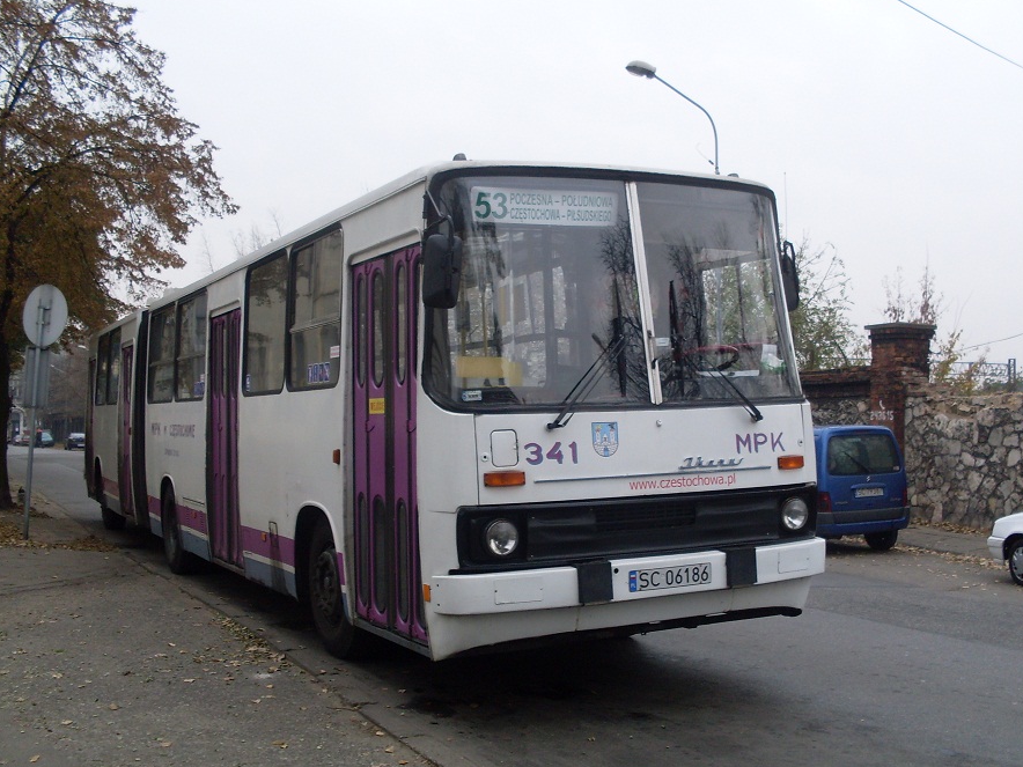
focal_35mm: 43
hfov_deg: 43.8
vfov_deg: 33.6
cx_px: 540
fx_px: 1271
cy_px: 407
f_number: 2.8
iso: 80
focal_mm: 6.3
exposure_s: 1/125
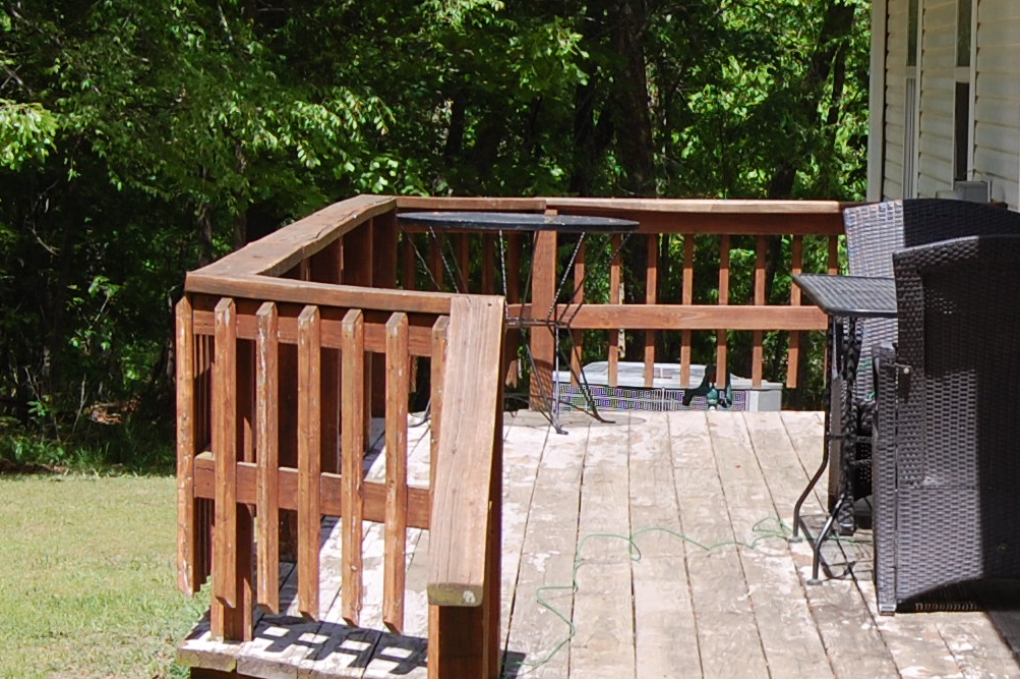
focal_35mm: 144
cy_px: 412
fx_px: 4077
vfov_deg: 9.5
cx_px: 979
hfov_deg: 14.1
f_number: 8
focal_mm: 32
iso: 200
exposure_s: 1/250
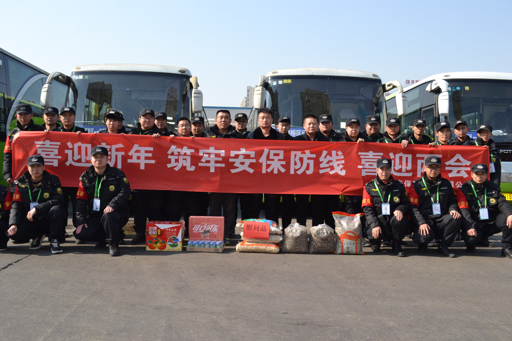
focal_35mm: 33
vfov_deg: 40.0
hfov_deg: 57.2
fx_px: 469
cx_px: 256
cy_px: 170
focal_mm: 22
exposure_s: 1/200
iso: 100
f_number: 7.1
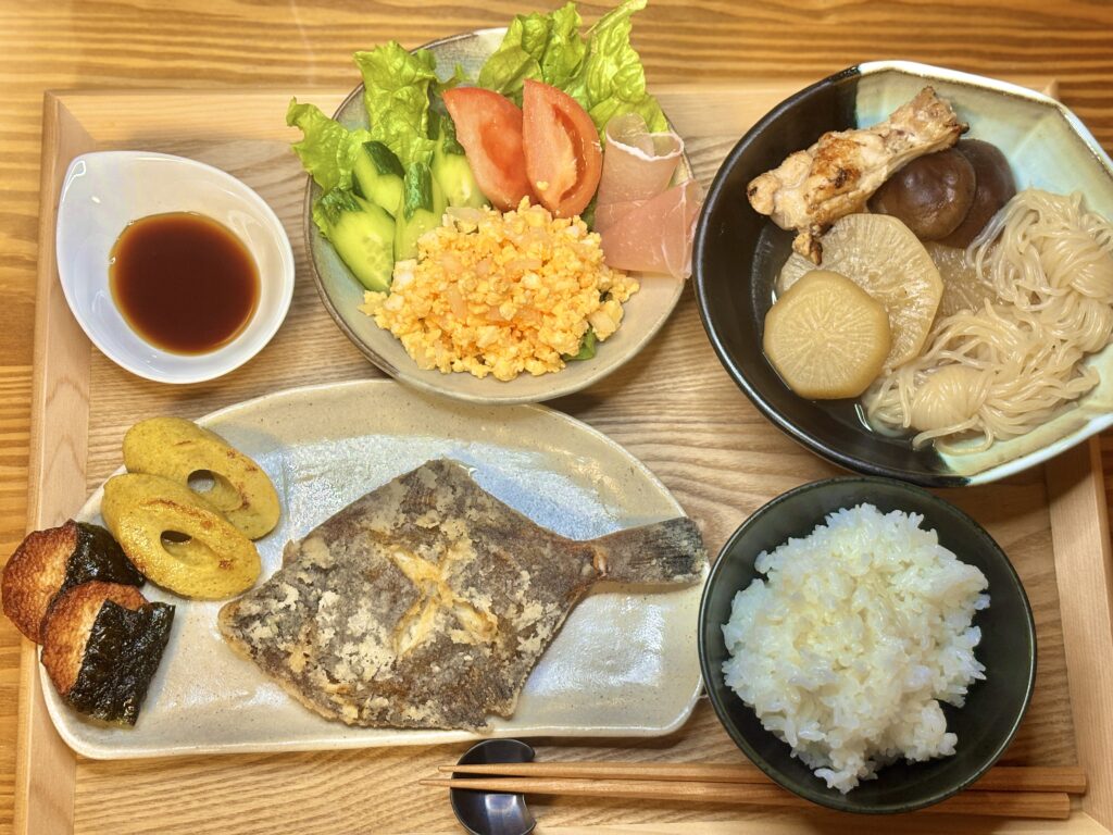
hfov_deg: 36.8
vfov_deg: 28.0
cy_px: 418
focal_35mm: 52
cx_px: 556
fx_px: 1672
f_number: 1.6
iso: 64
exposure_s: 1/45
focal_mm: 5.96
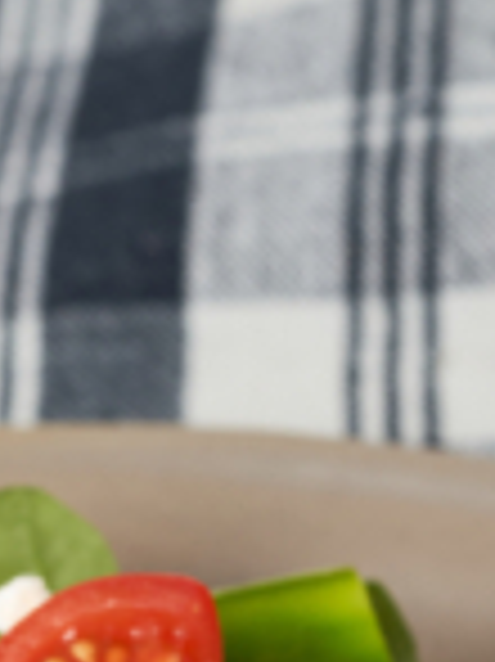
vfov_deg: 5.5
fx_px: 6740
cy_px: 1315
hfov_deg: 4.2
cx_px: -162
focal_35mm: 353
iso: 100
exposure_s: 1/160
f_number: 8
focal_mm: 90
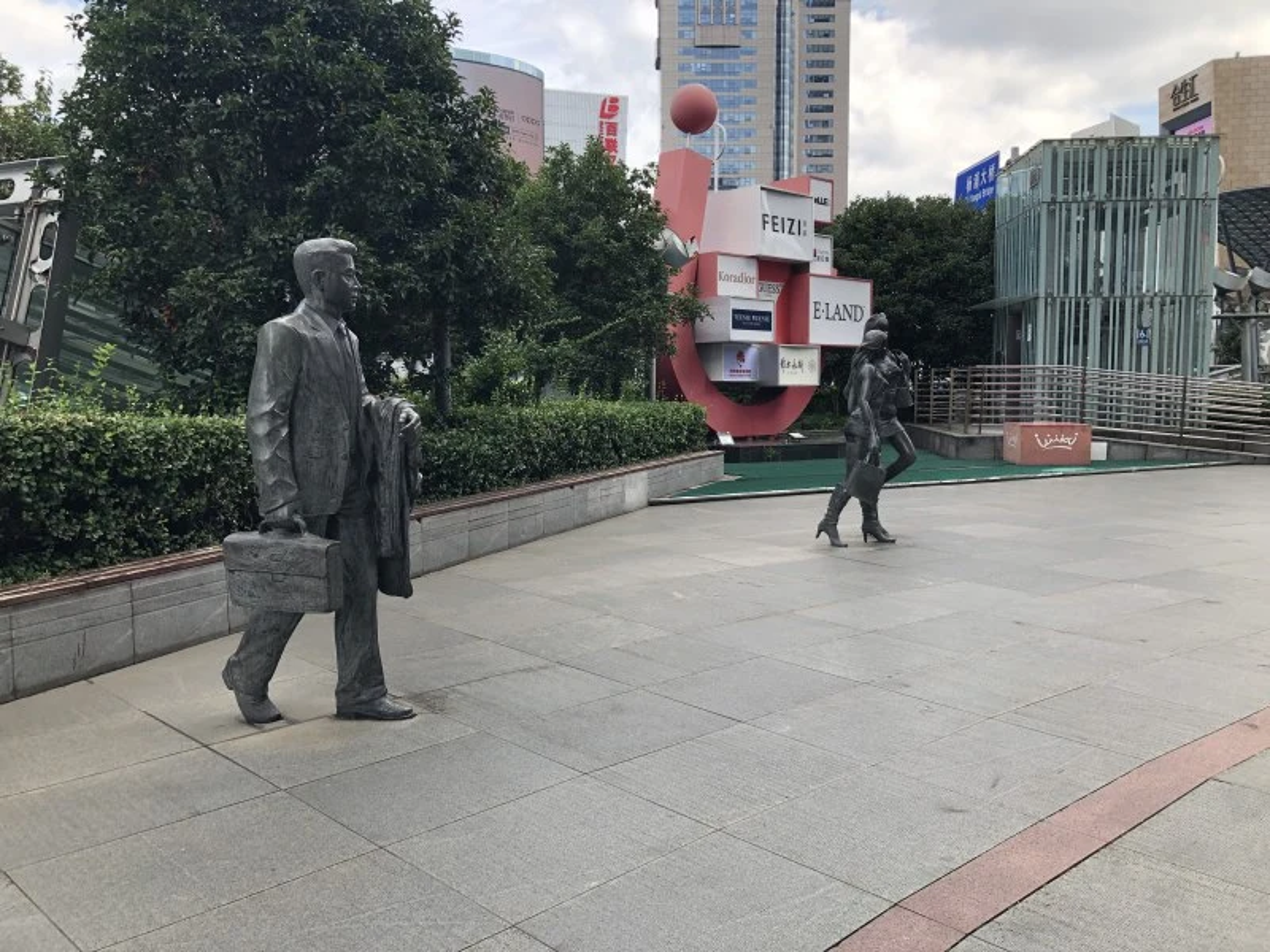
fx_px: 1027
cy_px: 476
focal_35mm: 28
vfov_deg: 49.7
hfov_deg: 63.4
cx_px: 635
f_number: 1.8
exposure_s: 1/372
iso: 20
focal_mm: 4
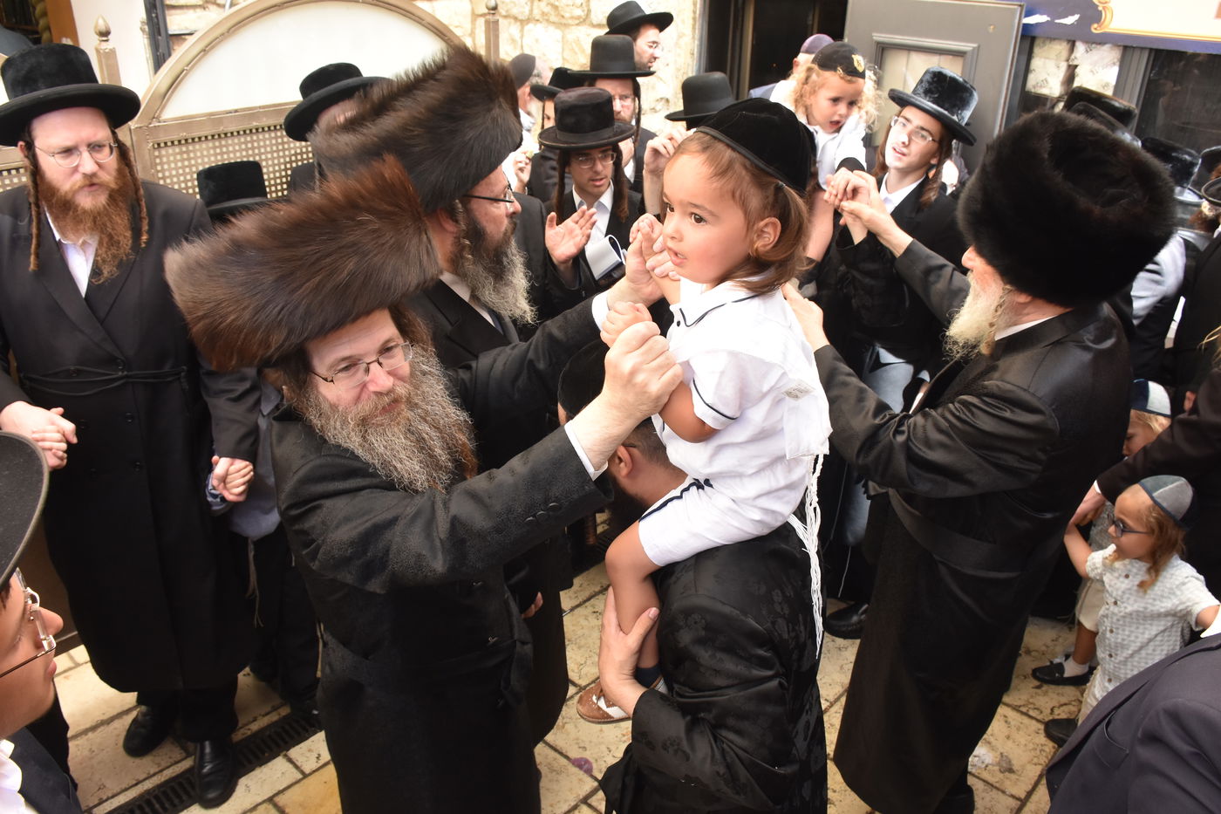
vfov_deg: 47.9
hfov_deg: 67.4
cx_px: 610
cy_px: 407
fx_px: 916
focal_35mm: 27
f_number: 9
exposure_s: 1/160
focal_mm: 18
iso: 1000
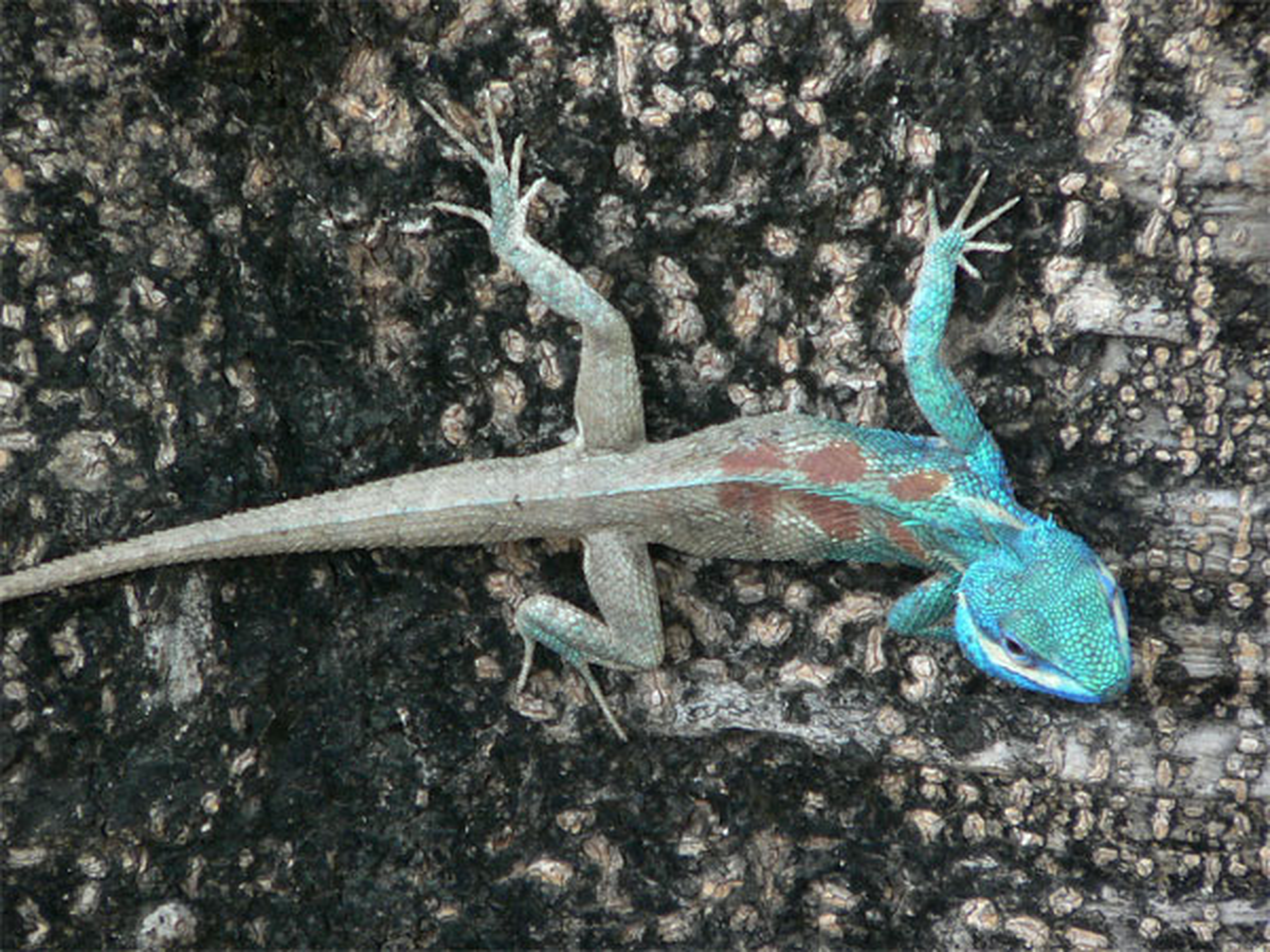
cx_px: 635
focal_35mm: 400
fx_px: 14675
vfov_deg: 3.7
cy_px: 476
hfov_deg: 5.0
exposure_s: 1/125
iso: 100
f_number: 2.8
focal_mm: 52.5
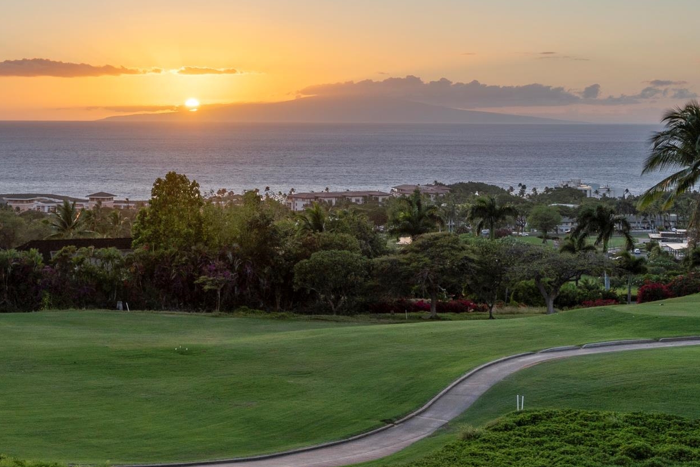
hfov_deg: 29.6
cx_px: 184
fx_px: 1303
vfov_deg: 20.1
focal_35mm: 67
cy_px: 111
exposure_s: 1/60
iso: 100
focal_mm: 28
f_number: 8
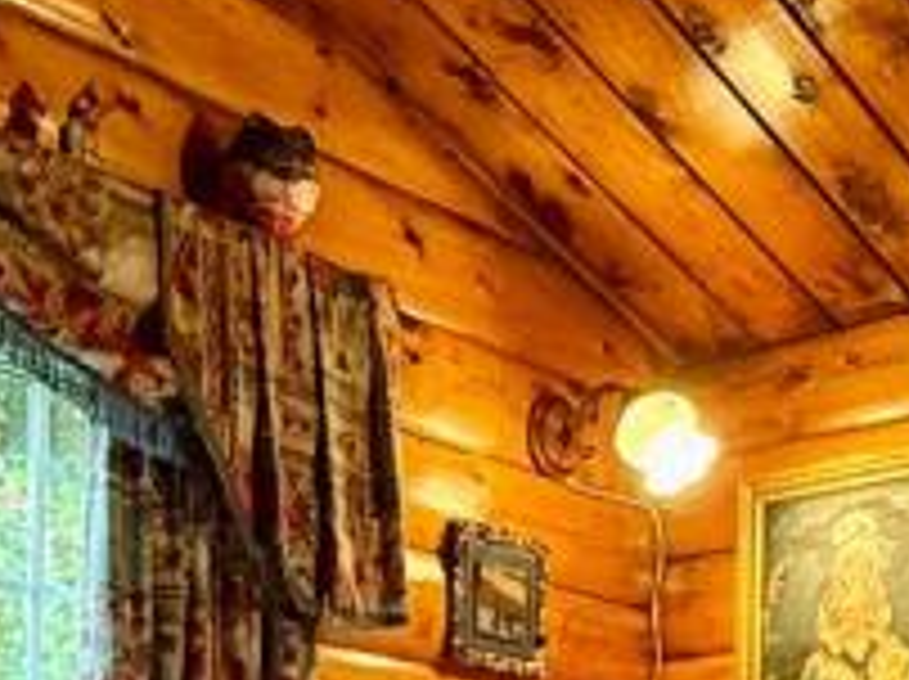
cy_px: 1013
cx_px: 459
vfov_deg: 18.4
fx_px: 1862
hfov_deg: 27.4
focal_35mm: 71
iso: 250
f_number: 2.2
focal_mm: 2.22
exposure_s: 1/50
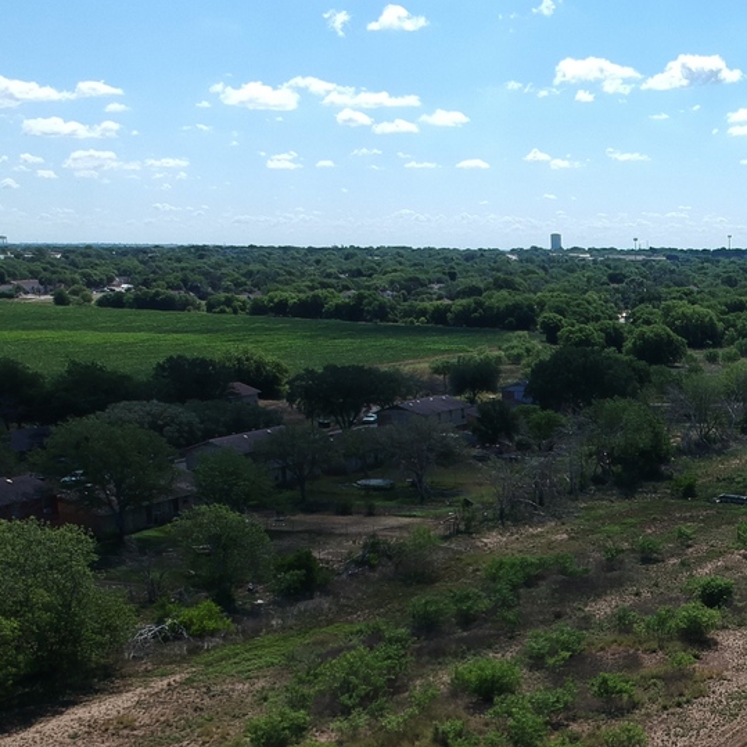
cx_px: 746
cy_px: 633
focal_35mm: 59
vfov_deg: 28.2
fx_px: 1440
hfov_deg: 27.4
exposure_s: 1/1600
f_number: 2.6
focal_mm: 4.49
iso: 100
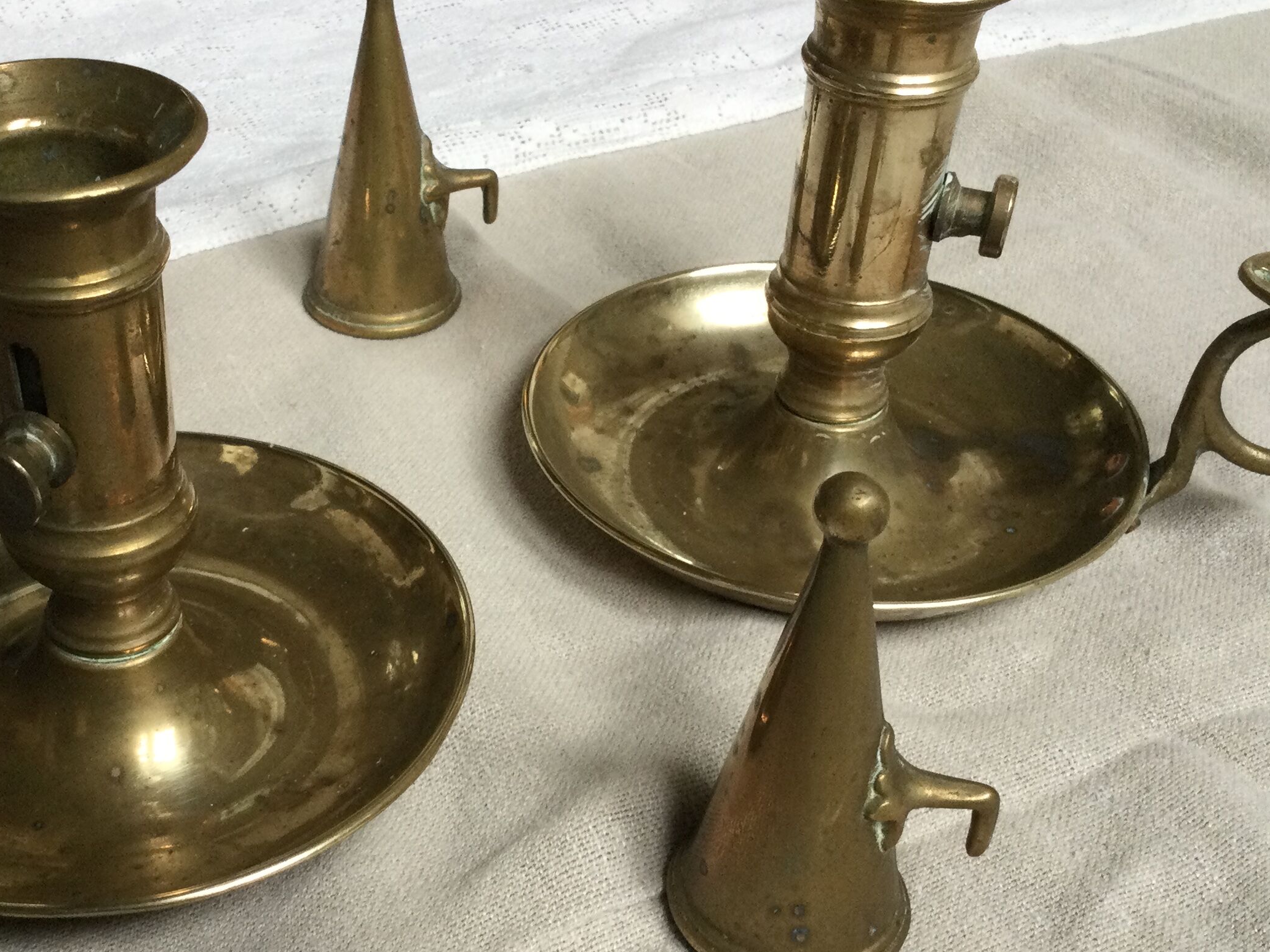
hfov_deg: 38.6
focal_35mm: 49
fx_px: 1798
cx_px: 460
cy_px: 553
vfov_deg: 29.6
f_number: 2.4
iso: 80
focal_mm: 3.3
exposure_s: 1/33
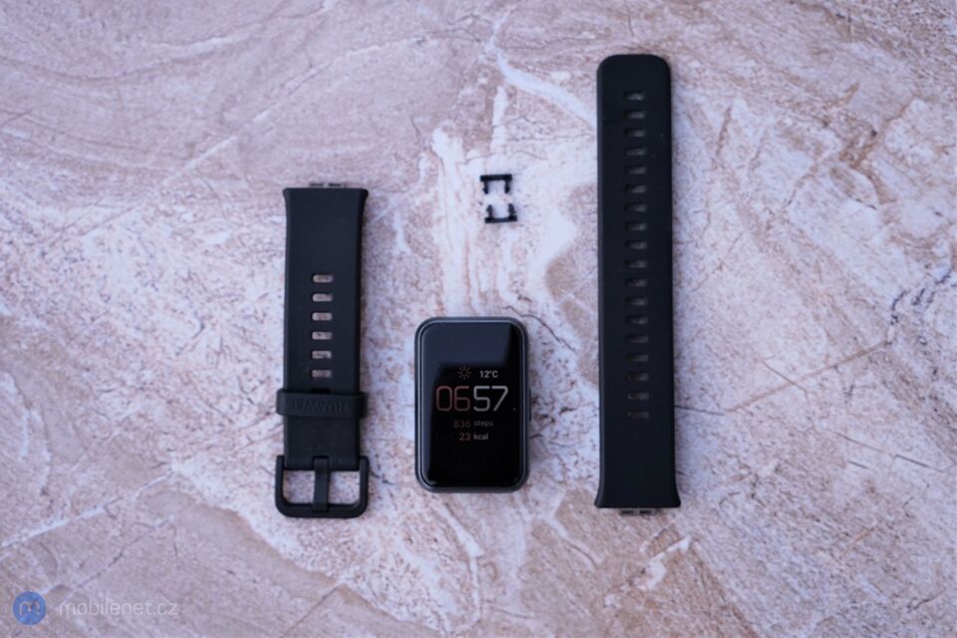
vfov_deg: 27.0
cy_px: 319
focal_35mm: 50
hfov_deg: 39.6
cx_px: 478
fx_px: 1329
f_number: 4
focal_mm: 50
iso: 1250
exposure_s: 1/200
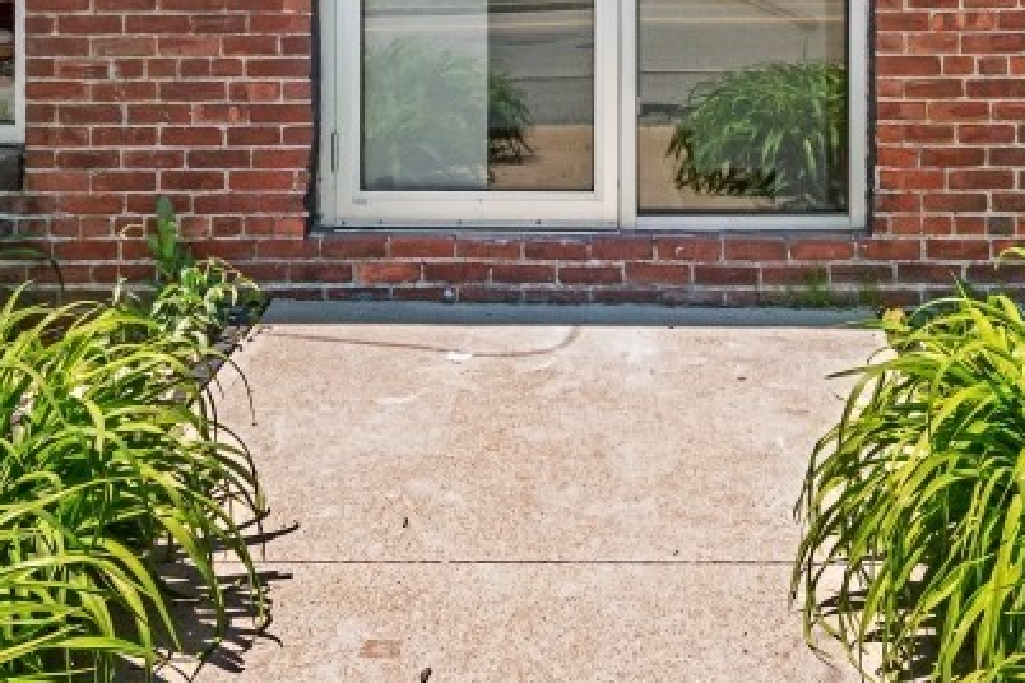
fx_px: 1224
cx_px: 637
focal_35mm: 43
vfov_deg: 28.9
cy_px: -25
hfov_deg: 45.1
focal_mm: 10
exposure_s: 1/4000
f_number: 4.5
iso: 500
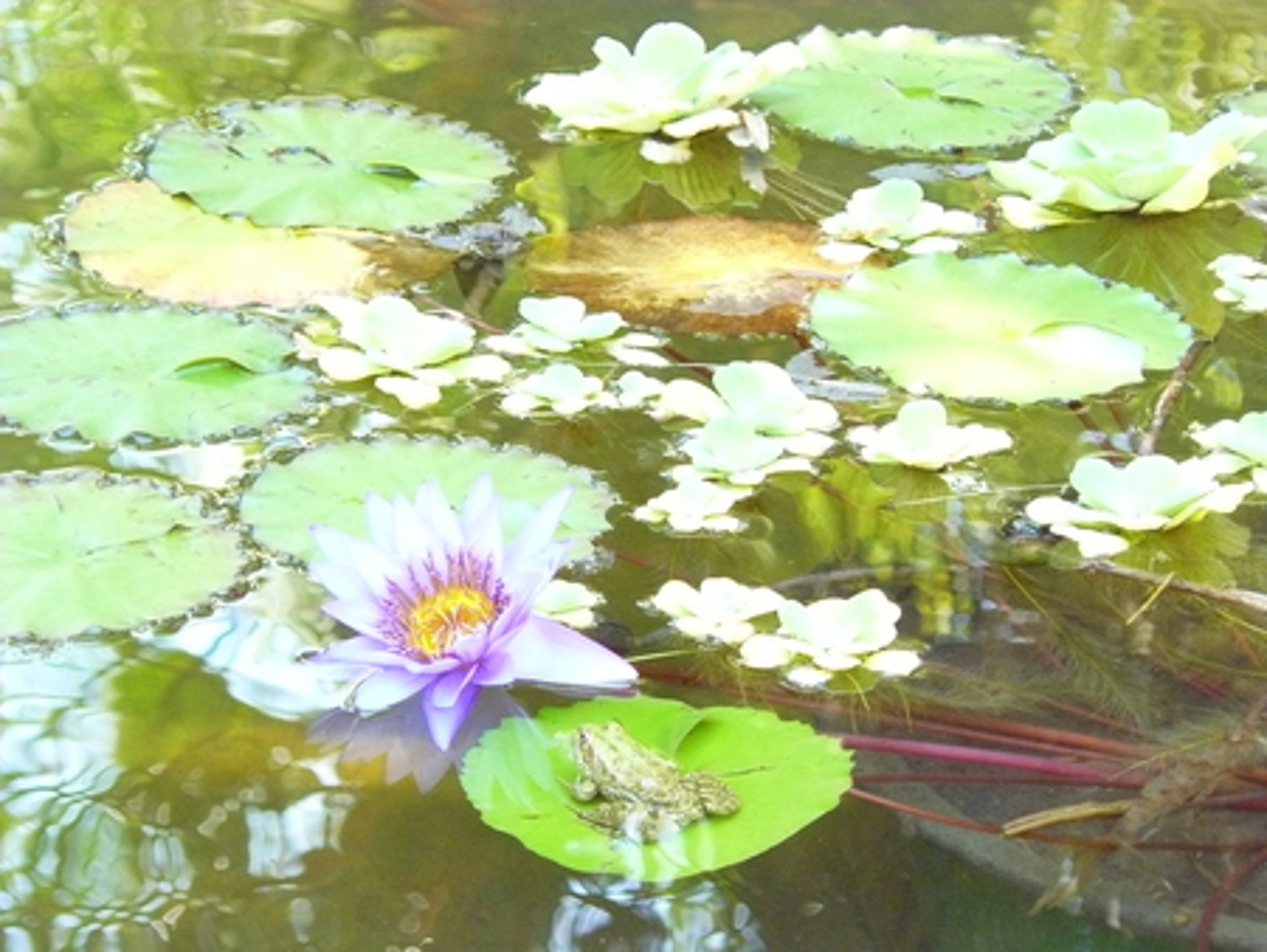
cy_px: 476
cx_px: 634
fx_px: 8533
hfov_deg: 8.5
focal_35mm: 233
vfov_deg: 6.4
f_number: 3.3
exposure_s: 1/125
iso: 500
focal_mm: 38.9
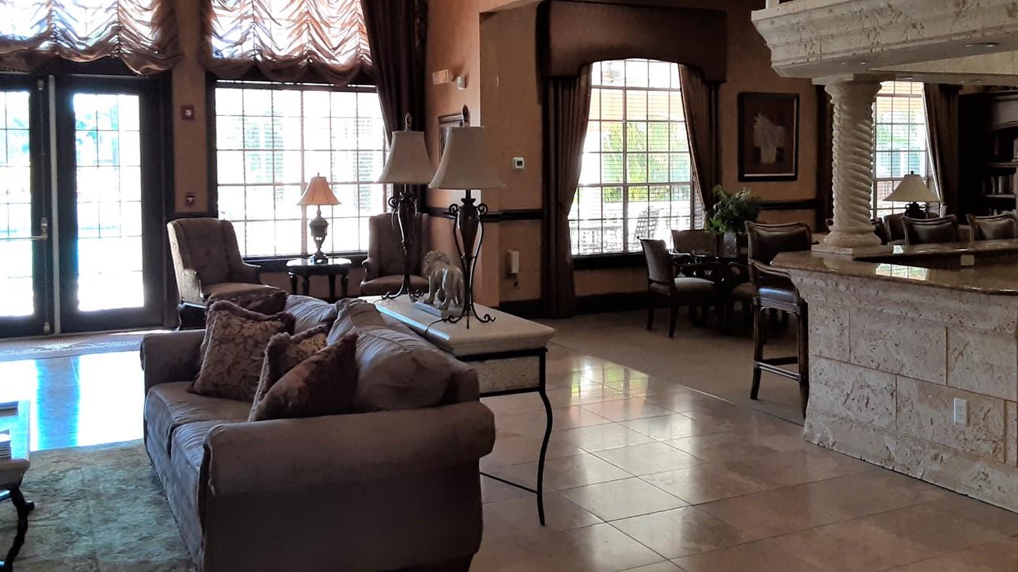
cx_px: 528
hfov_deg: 55.3
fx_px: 972
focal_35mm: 36
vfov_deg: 32.6
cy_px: 198
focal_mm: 2.91
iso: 80
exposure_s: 1/60
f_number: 1.9
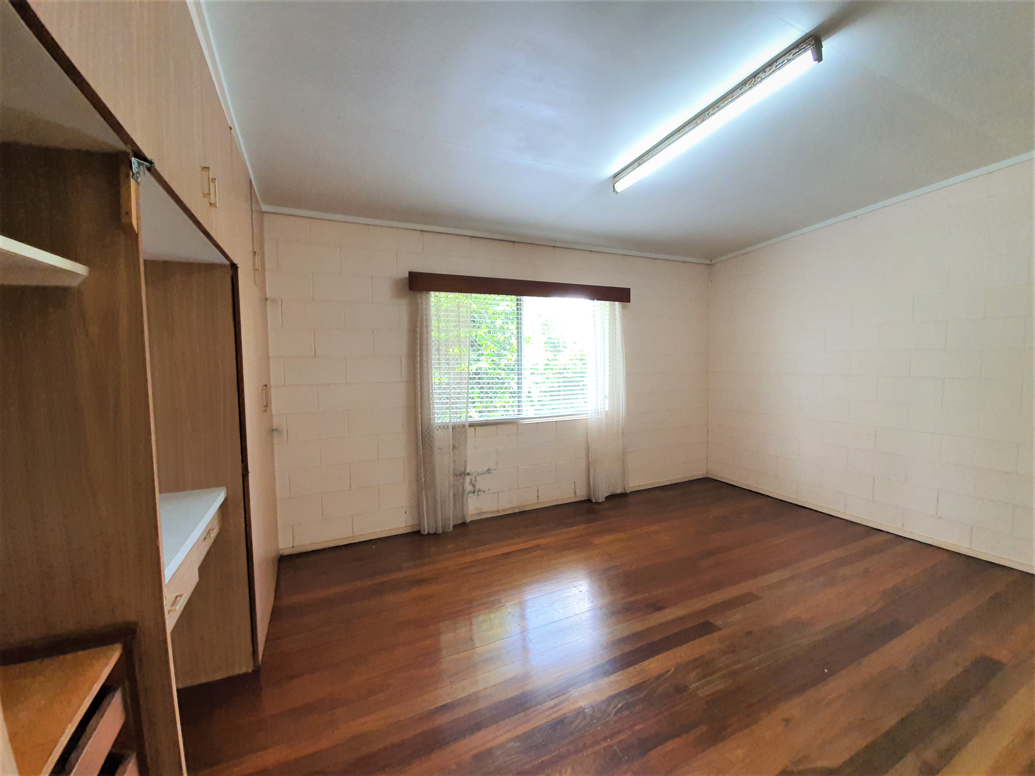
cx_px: 518
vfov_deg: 89.9
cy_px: 388
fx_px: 389
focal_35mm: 13
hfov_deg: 106.2
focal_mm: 1.8
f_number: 2.2
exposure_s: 1/50
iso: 125
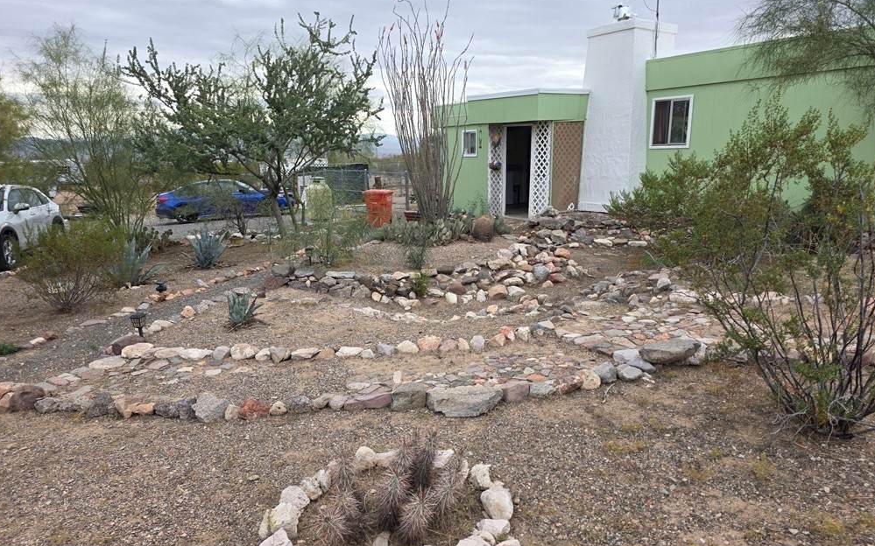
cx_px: 440
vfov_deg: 49.2
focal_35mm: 25
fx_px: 596
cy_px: 288
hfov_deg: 72.6
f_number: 1.7
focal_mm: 6.3
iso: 80
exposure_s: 1/1410
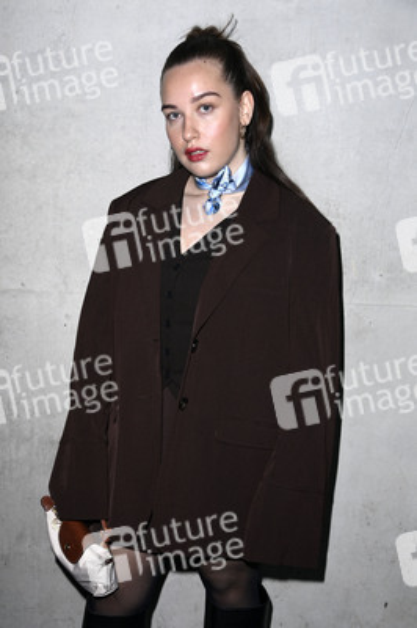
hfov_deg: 25.9
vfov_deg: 38.2
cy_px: 314
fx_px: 905
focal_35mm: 52
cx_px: 208
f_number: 5.6
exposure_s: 1/160
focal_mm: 52
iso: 640
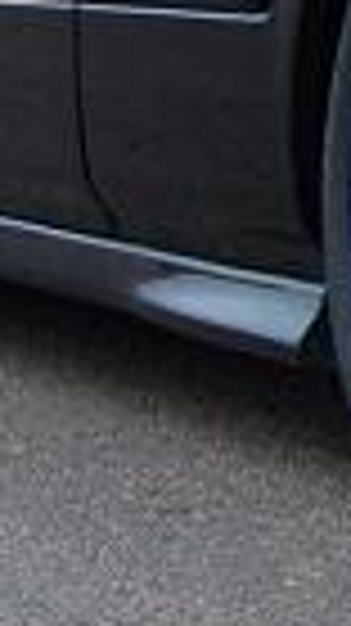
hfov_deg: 4.4
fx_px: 4409
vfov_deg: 8.0
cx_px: 1082
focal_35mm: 266
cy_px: -270
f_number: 6.3
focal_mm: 26
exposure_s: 1/15
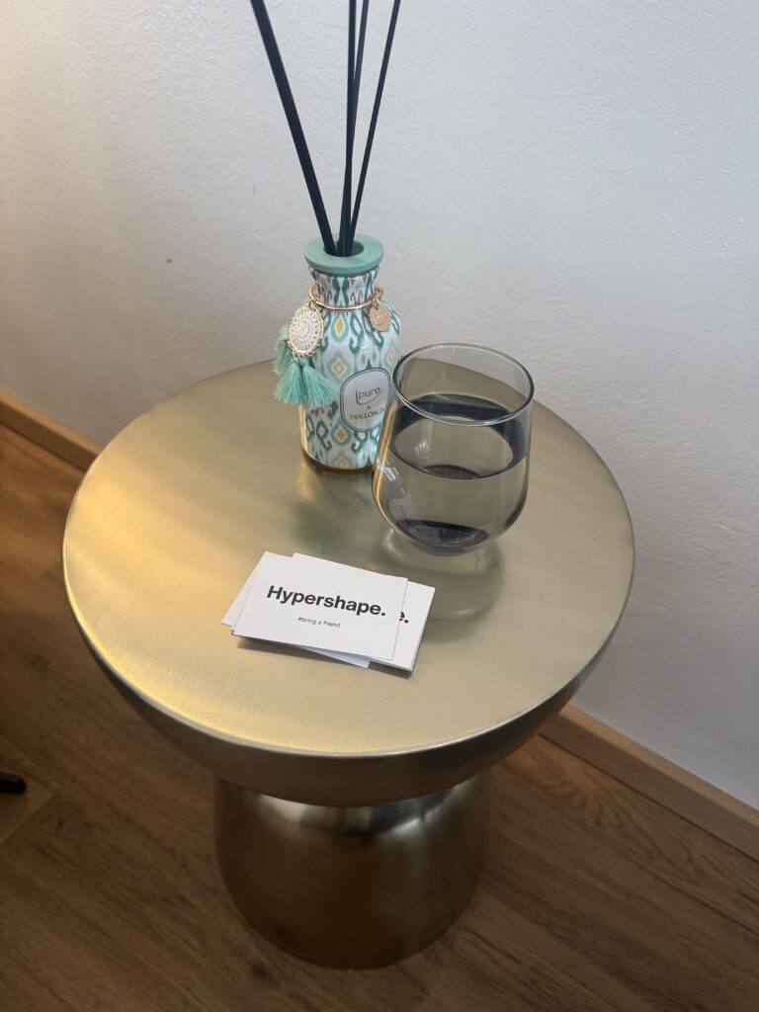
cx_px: 380
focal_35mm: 24
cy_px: 506
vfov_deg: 71.6
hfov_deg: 56.8
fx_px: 702
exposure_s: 1/100
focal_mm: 6.76
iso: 200
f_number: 1.78
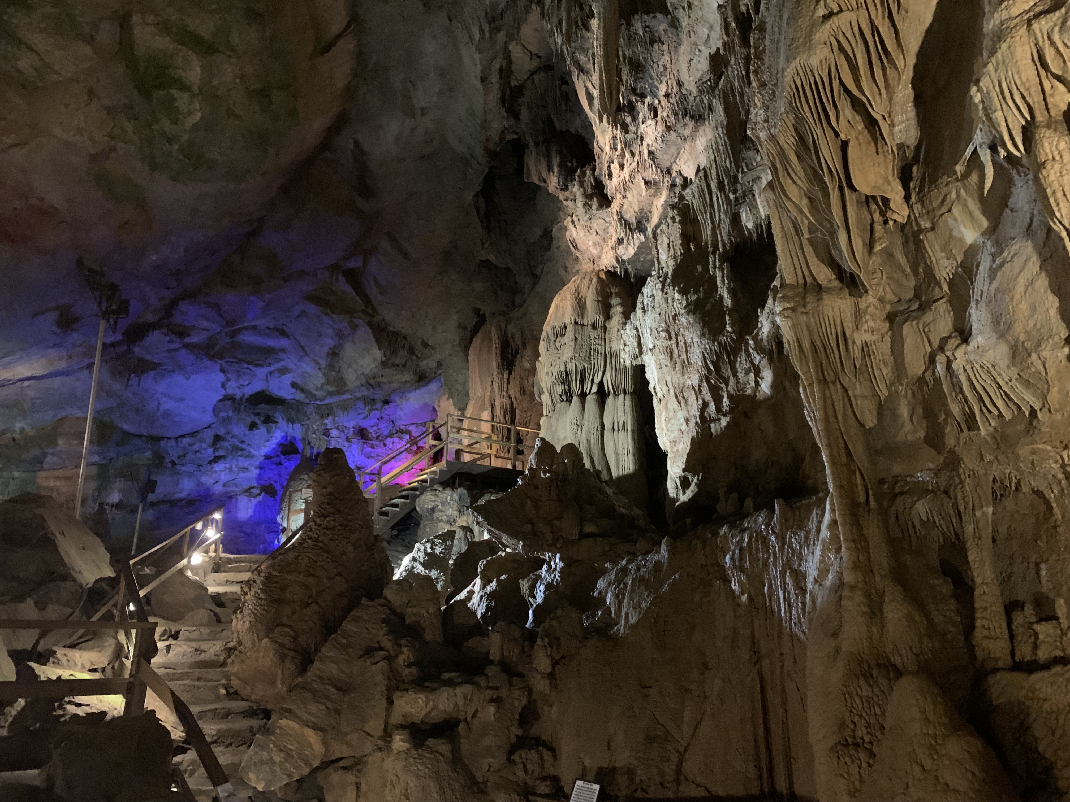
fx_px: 804
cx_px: 535
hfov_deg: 67.3
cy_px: 401
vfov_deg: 53.1
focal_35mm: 26
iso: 1000
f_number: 1.8
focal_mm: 4.25
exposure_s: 1/15
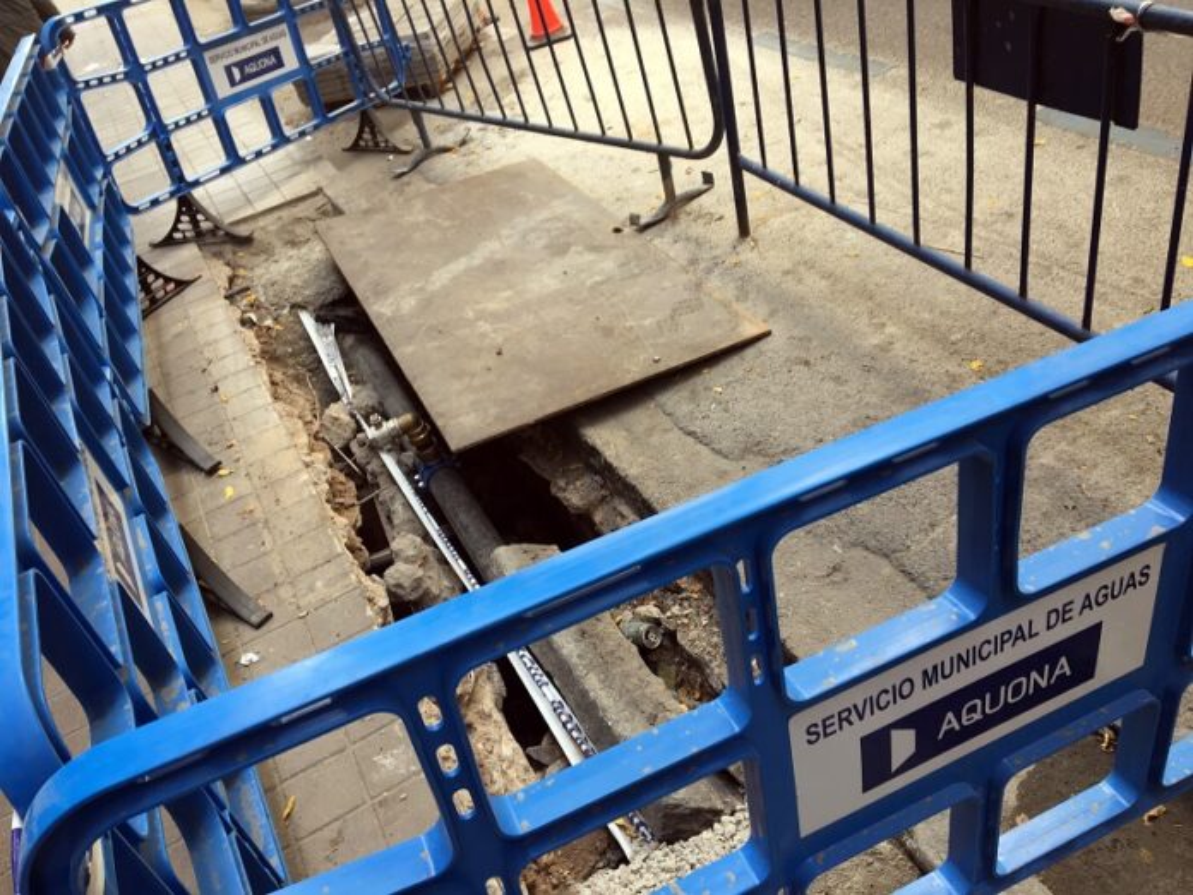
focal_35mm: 29
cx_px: 596
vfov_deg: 48.2
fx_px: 999
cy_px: 448
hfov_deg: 61.7
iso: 25
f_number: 2.2
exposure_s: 1/50
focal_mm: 4.15
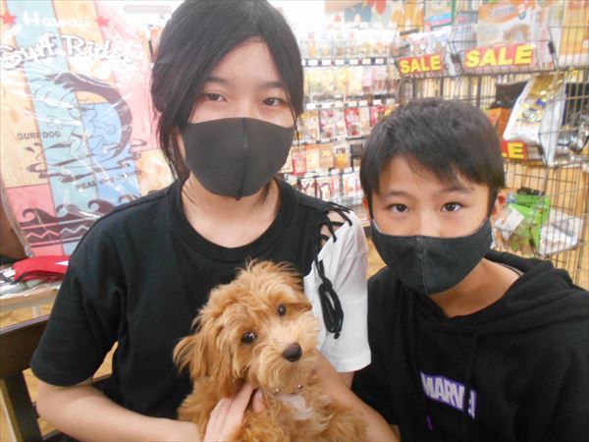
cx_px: 294
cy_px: 221
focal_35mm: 26
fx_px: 442
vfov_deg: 53.1
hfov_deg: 67.3
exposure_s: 1/60
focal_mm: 4.6
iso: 720
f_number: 3.2
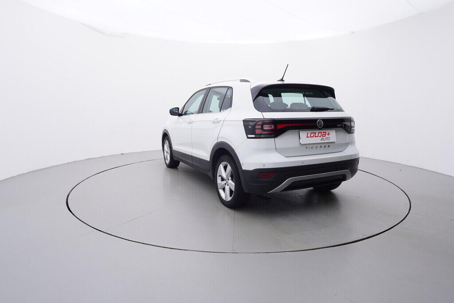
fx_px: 284
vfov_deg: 56.2
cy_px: 152
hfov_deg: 77.3
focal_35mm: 22
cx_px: 227
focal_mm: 15
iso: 200
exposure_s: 1/80
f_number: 5
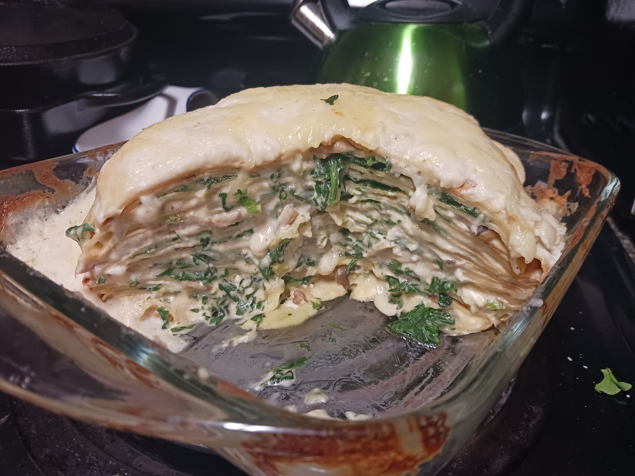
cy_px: 238
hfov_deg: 65.3
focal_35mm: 27
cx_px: 318
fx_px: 495
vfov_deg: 51.4
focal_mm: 4
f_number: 1.8
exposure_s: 1/24
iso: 320
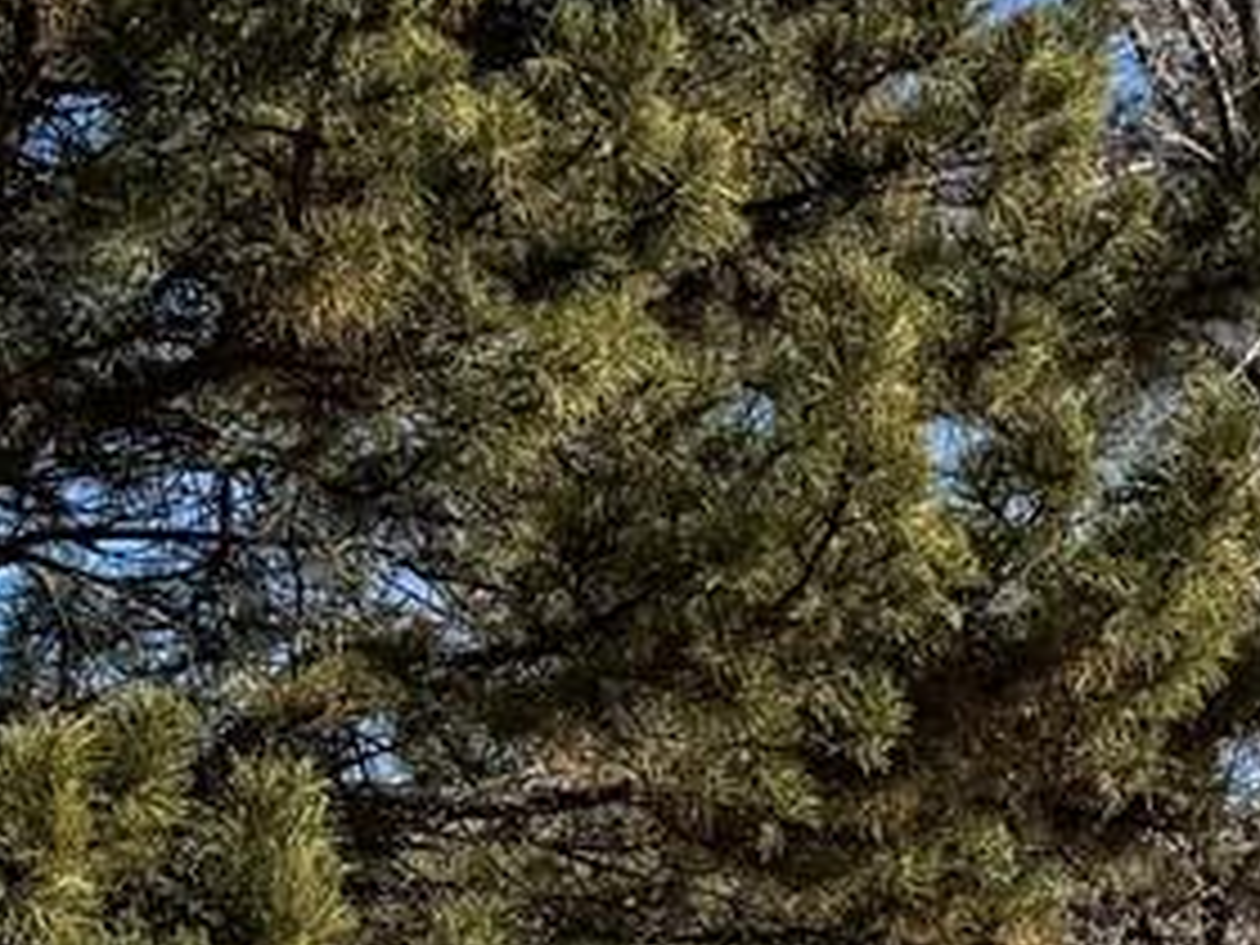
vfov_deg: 10.5
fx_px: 4987
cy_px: 1386
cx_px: 1998
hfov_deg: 13.4
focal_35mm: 137
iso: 80
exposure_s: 1/4608
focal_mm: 6.76
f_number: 1.78
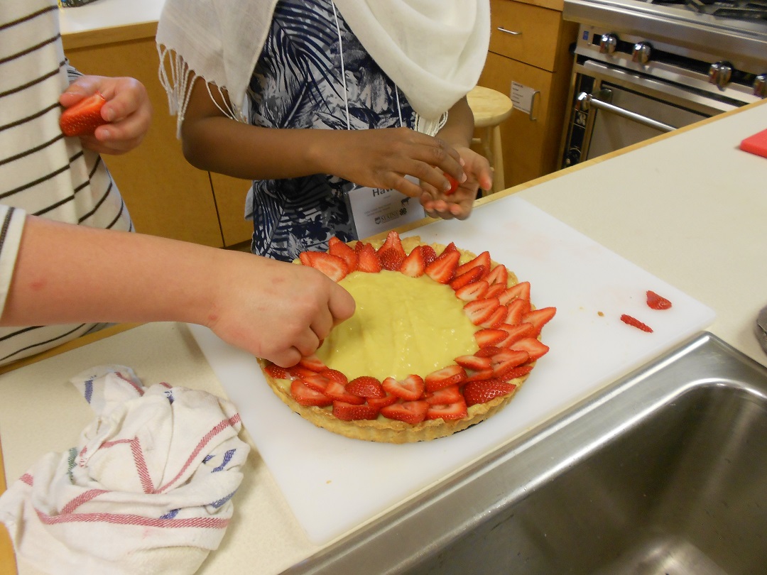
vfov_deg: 53.1
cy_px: 288
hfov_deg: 67.3
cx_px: 384
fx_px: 576
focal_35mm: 26
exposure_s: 1/30
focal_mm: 4.6
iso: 160
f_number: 3.2
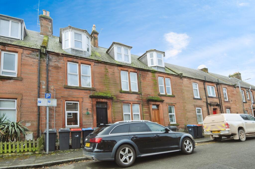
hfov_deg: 90.0
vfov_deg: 67.3
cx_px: 128
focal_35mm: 18
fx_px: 127
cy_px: 84
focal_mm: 12
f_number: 7.1
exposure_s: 1/40
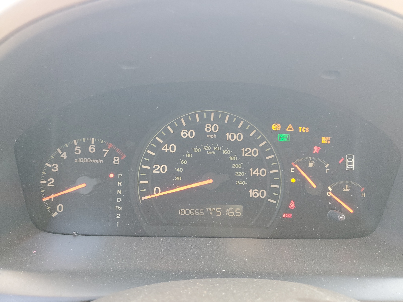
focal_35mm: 26
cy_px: 151
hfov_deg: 67.3
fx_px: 303
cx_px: 202
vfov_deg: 53.1
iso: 96
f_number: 1.5
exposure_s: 1/60.2
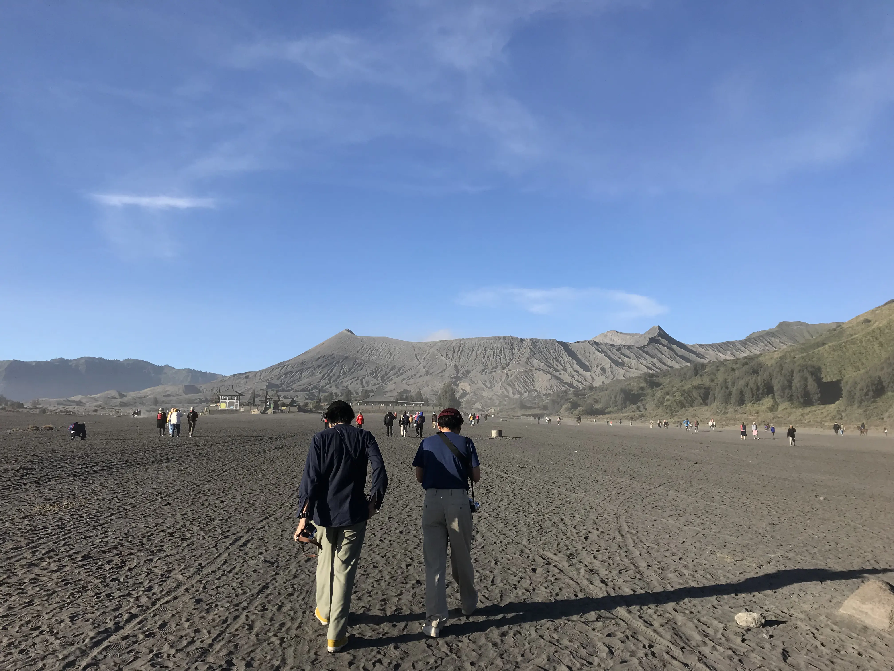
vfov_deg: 49.7
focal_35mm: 28
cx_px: 447
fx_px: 723
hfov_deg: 63.4
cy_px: 336
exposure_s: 1/1916
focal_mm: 3.99
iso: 20
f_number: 1.8
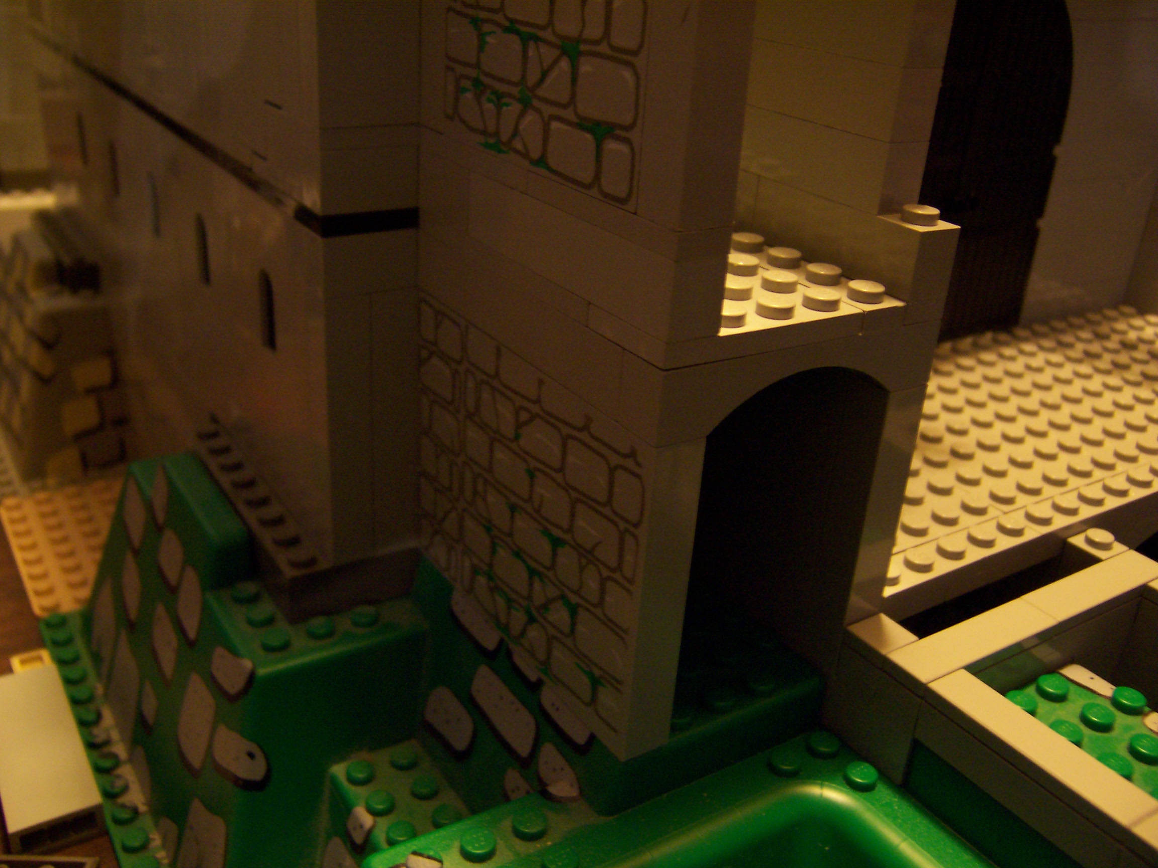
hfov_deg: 55.4
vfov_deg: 42.9
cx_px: 579
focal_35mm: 33
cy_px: 434
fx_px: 1104
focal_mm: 5.5
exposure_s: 1/8
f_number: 2.8
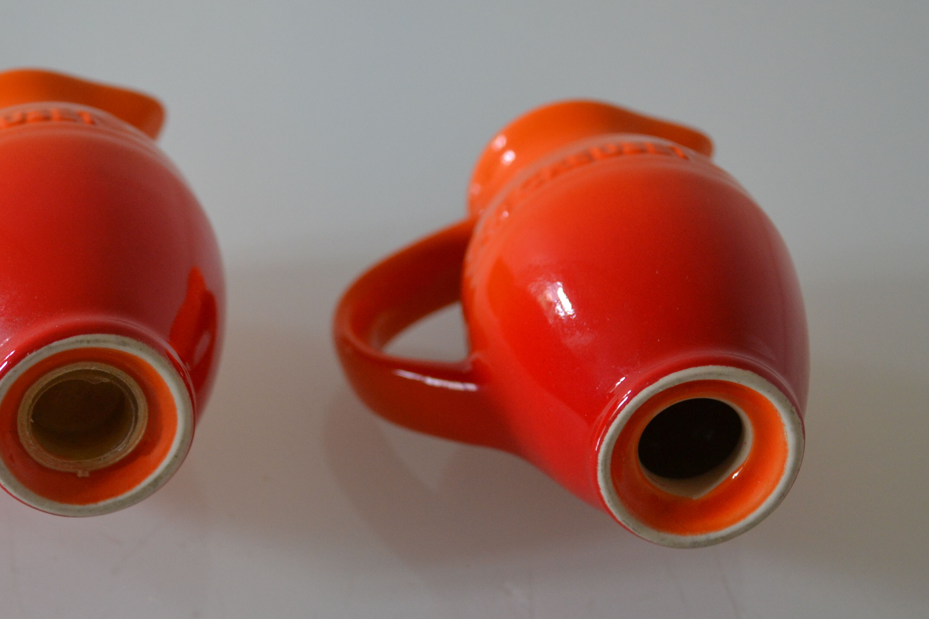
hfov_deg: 24.9
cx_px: 310
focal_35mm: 81
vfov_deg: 16.8
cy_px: 256
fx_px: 2090
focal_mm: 36
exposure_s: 1/15
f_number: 5
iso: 560
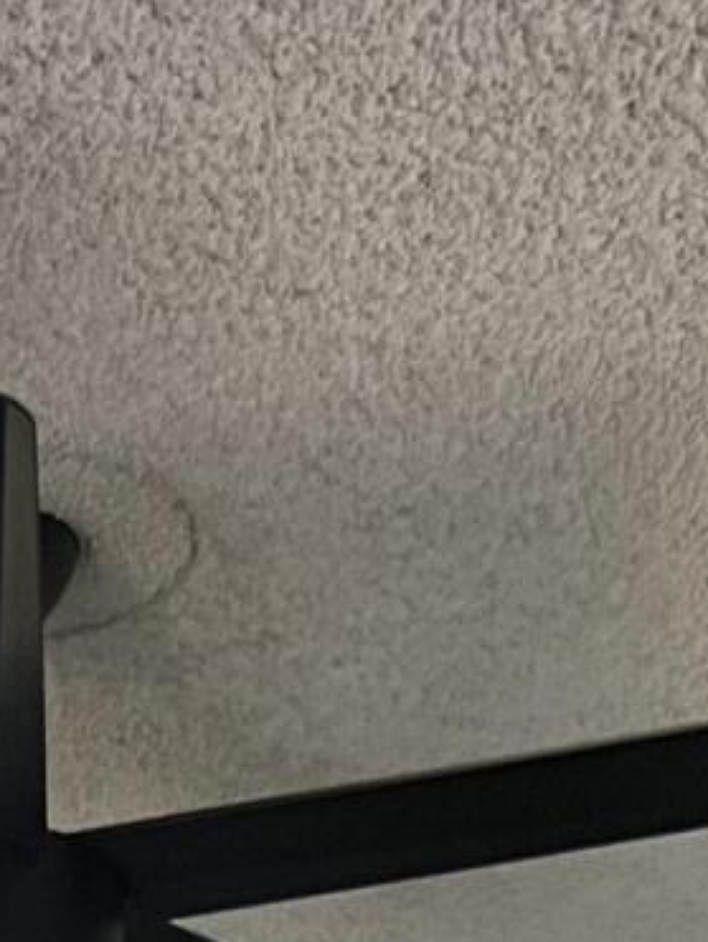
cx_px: -112
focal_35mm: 140
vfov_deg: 11.1
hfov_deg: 10.5
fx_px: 3811
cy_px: 2453
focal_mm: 5.7
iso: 125
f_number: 1.5
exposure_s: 1/80
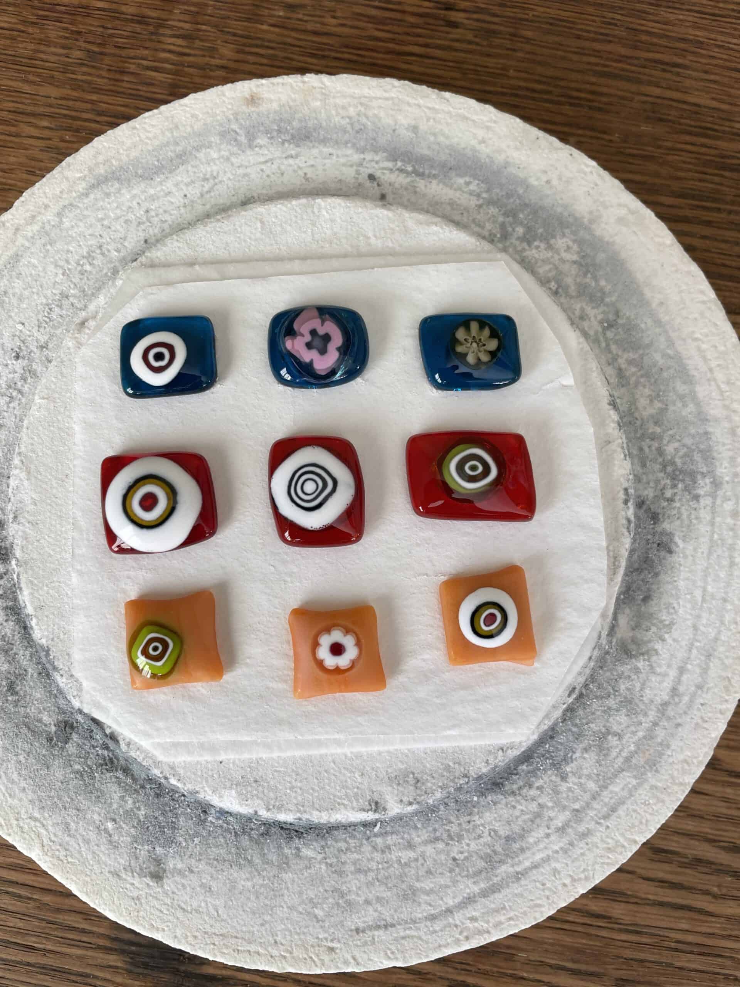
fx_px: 741
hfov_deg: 53.1
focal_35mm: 26
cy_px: 494
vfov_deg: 67.3
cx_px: 370
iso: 40
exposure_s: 1/121
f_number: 1.6
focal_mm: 4.2
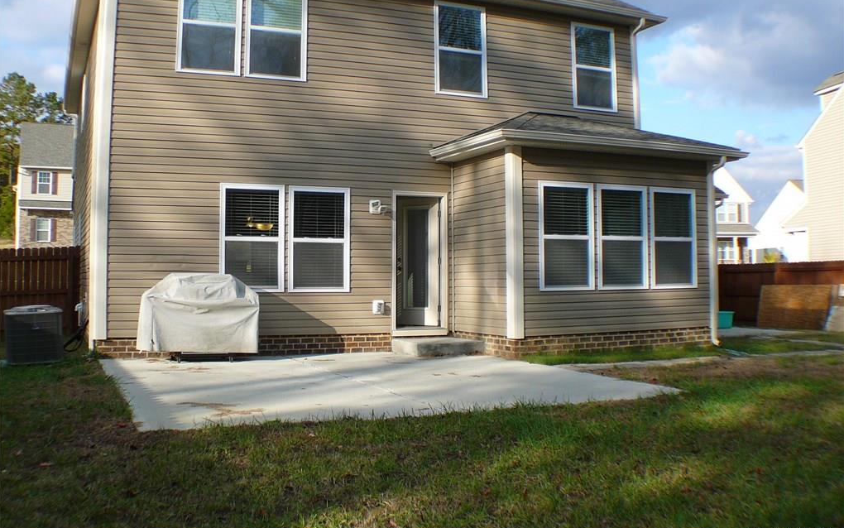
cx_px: 421
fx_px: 1150
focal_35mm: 50
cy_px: 223
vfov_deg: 25.8
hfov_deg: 40.3
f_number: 3.3
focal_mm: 7
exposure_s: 1/400
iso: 80
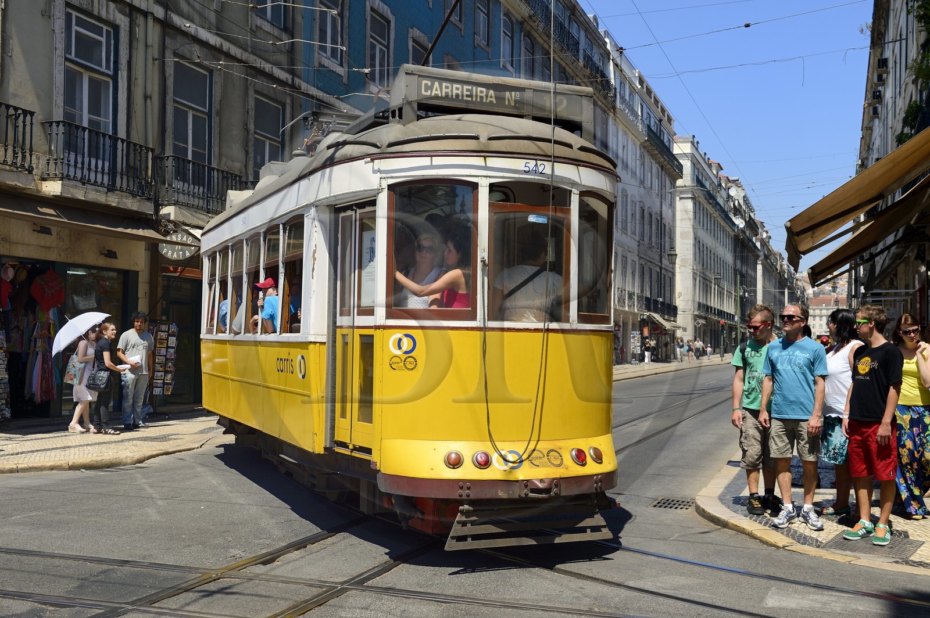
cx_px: 465
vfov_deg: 35.0
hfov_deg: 50.7
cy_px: 309
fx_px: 981
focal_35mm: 38
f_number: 9
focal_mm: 38
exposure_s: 1/400
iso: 200
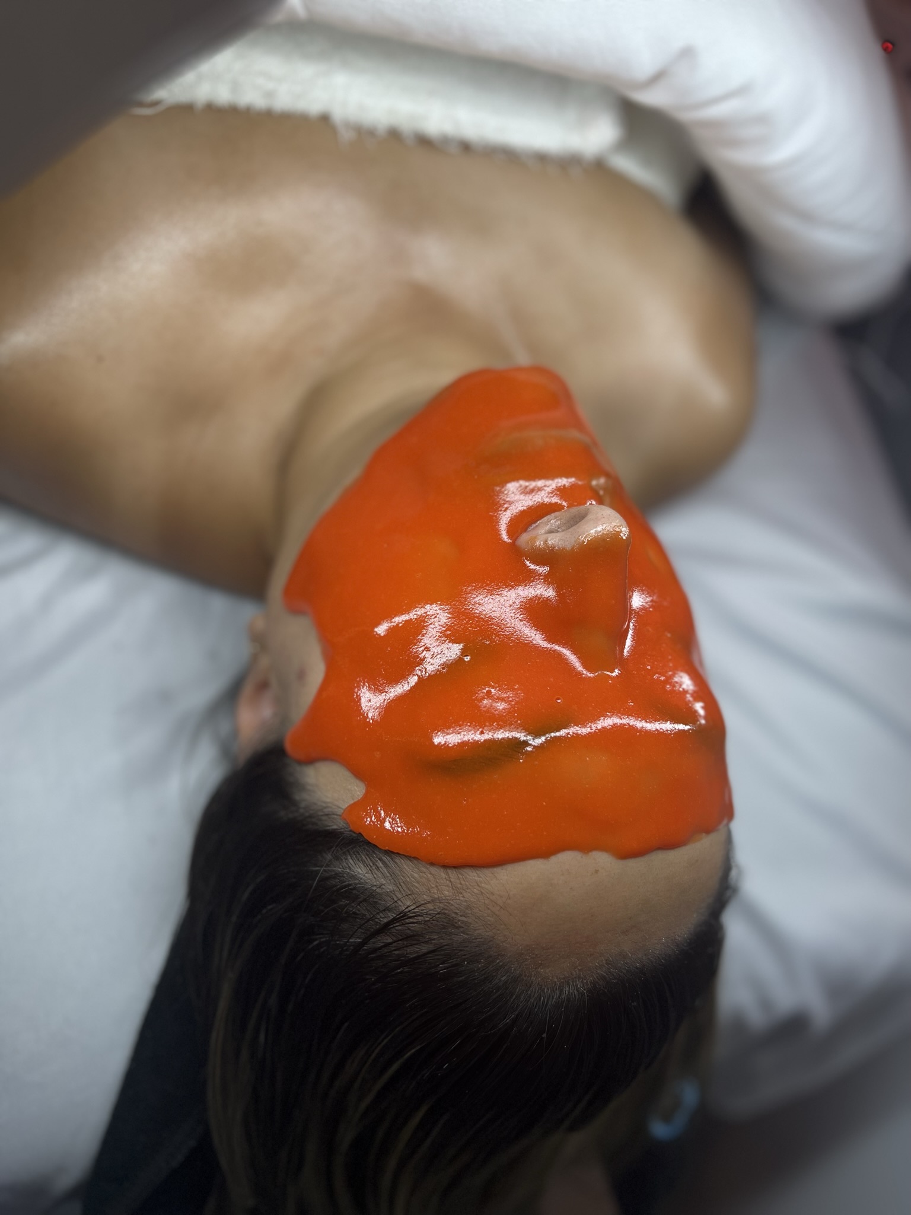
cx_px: 456
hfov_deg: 53.1
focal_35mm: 26
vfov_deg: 67.3
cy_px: 608
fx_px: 912
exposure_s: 1/493
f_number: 1.5
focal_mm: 5.7
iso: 50
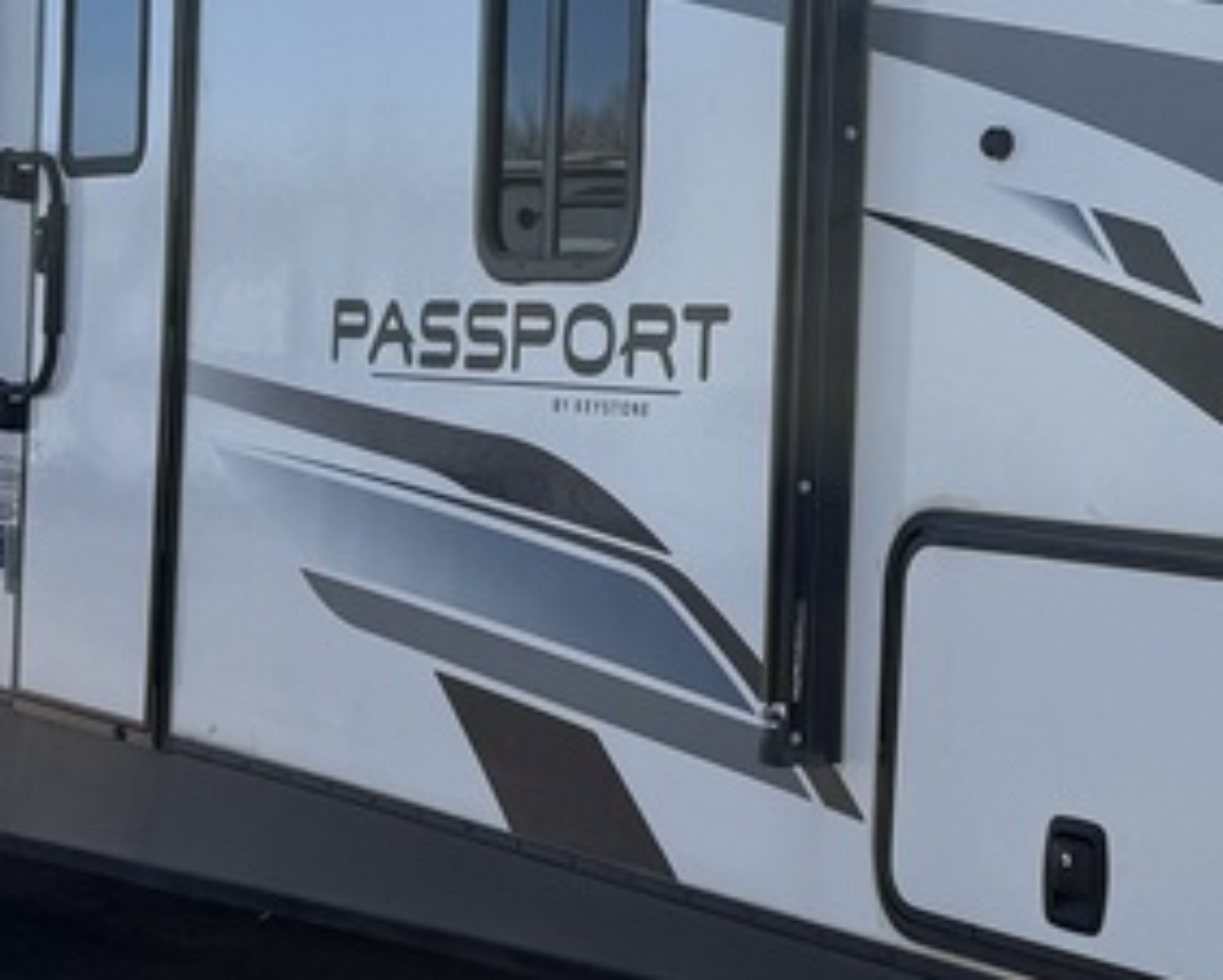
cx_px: 963
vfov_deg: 18.5
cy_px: 403
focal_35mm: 83
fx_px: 3006
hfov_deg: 22.7
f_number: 1.78
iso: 80
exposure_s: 1/3759
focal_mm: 6.76
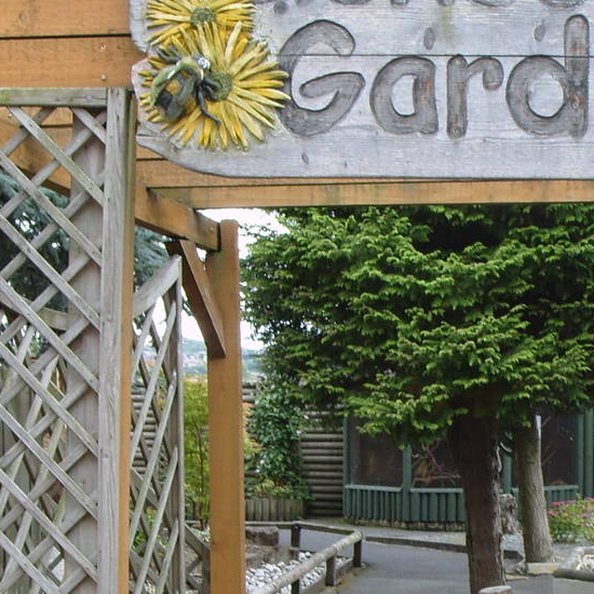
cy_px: 423
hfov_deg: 19.1
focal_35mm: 90
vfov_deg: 19.2
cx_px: 472
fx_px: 1747
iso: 80
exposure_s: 1/45
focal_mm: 7.8
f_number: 4.1
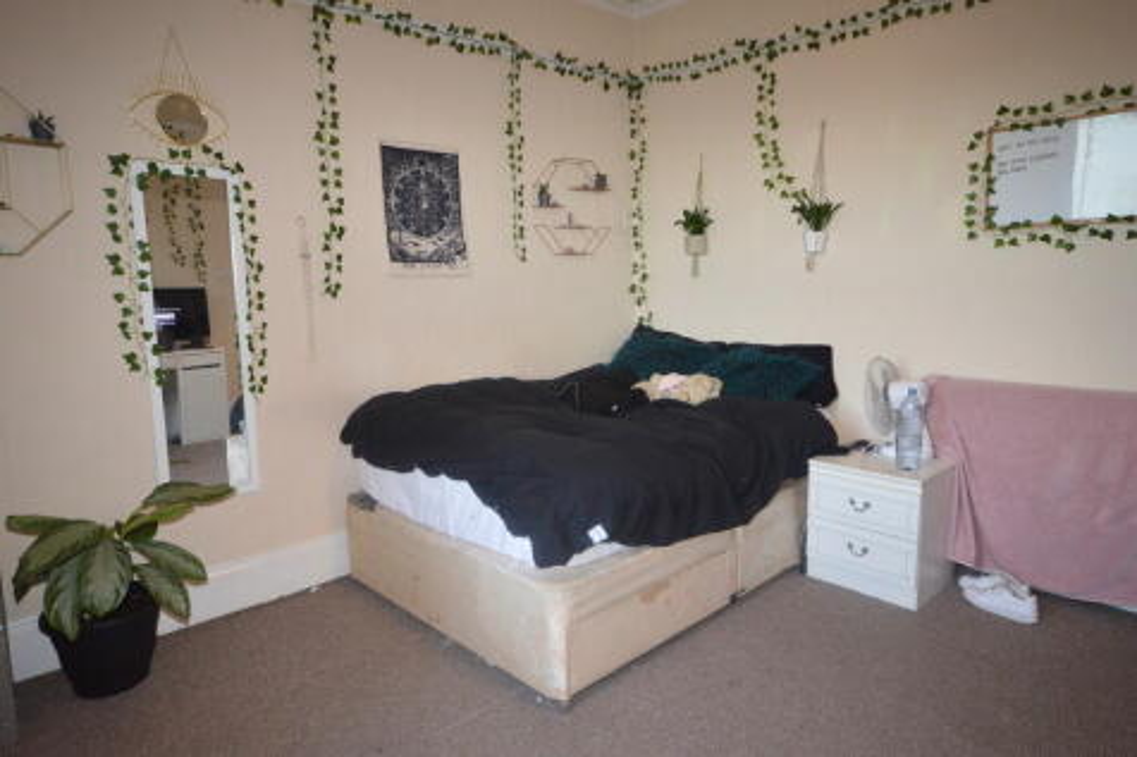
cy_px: 378
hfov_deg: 81.2
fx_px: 663
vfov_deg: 59.5
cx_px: 568
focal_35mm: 21
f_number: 4.8
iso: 1400
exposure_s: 1/60
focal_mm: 14
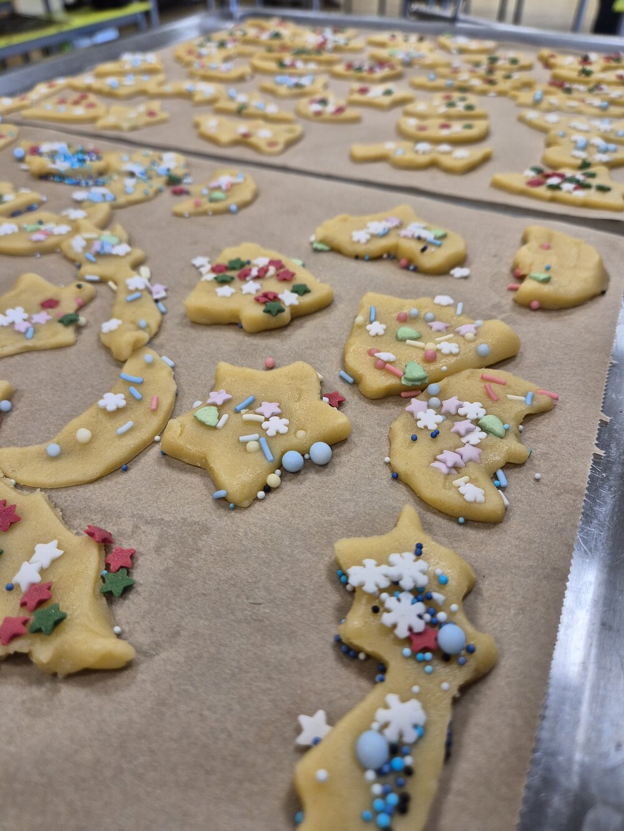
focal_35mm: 23
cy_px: 416
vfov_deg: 73.9
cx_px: 312
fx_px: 553
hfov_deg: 58.9
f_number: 1.8
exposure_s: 1/100
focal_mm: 5.4
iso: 100
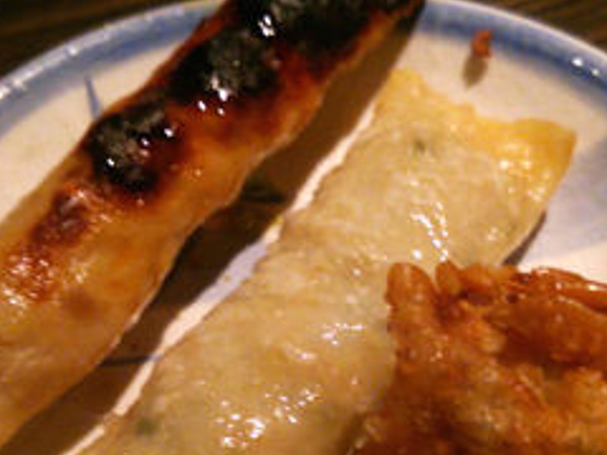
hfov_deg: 38.2
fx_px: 877
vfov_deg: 28.7
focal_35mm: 50
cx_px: 286
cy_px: 339
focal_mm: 4.06
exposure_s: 1/17
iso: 320
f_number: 1.94
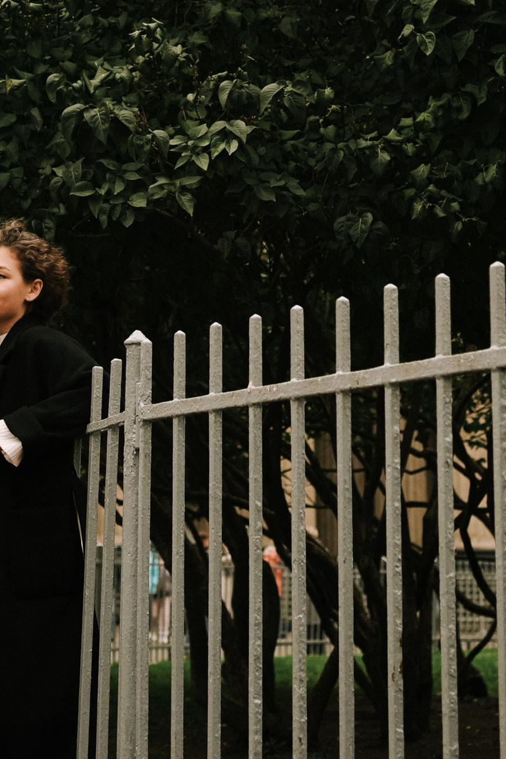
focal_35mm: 101
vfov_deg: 19.7
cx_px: 161
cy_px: 13
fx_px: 2130
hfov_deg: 13.5
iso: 100
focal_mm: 35
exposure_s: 1/400
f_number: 2.8
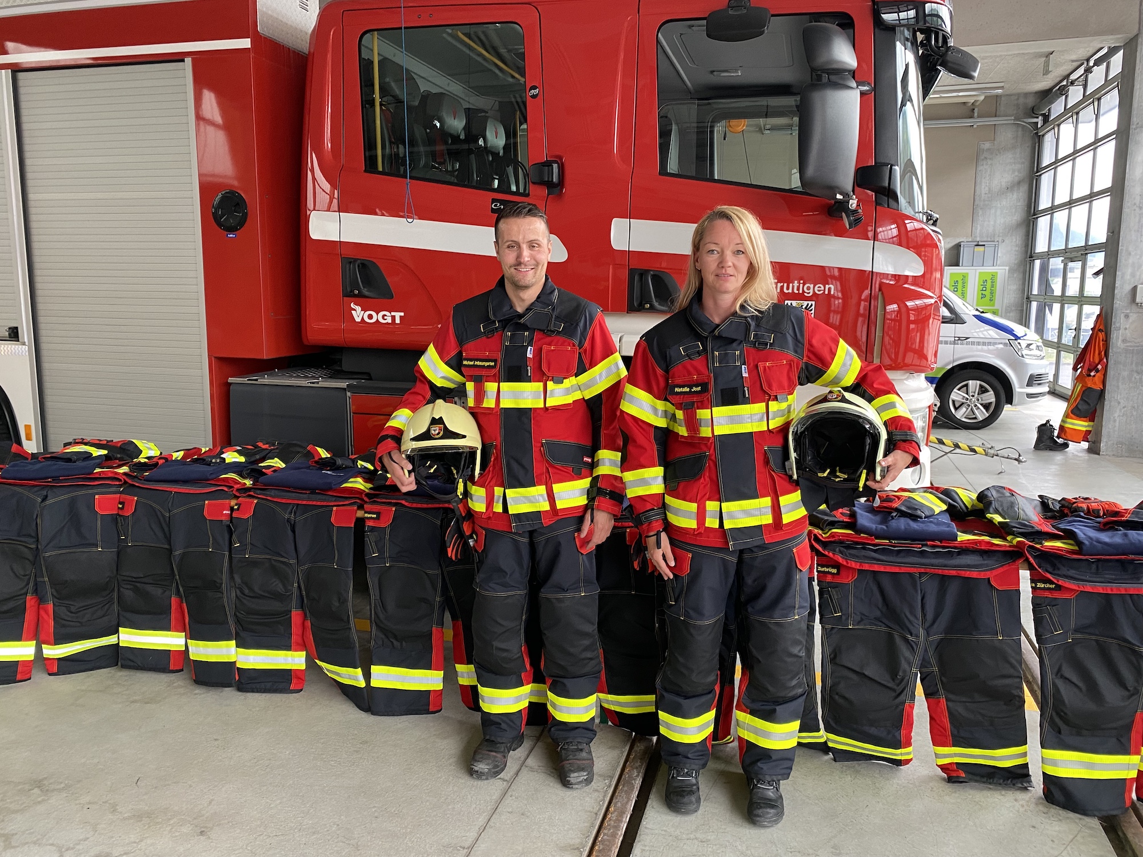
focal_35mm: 26
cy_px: 428
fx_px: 859
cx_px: 572
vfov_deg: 53.1
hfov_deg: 67.3
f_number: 1.8
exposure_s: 1/81
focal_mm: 4.25
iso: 125
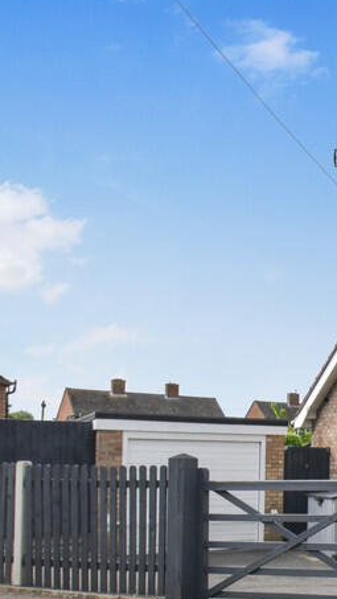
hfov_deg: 19.3
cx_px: 613
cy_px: 413
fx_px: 733
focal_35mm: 46
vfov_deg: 43.6
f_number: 9
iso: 400
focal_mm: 13
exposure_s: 1/800
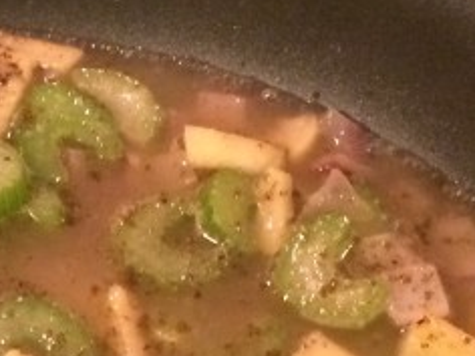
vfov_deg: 10.9
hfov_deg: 15.4
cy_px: 654
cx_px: 16
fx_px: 1729
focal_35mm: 126
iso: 320
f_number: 2.2
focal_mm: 4.15
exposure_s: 1/17
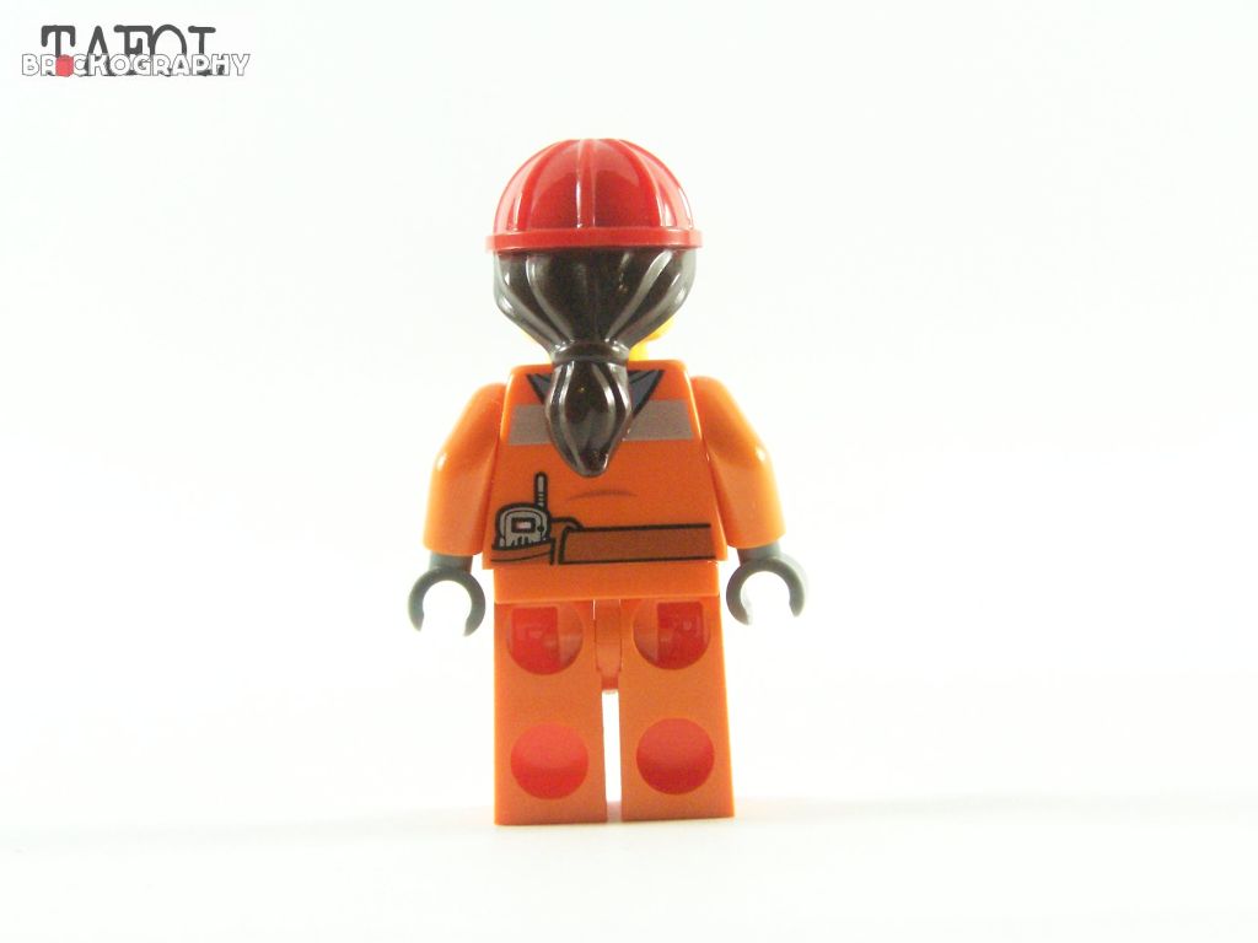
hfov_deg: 20.9
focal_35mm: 94
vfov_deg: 15.7
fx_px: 3416
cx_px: 629
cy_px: 472
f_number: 4
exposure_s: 1/60
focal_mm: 15.6
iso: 400
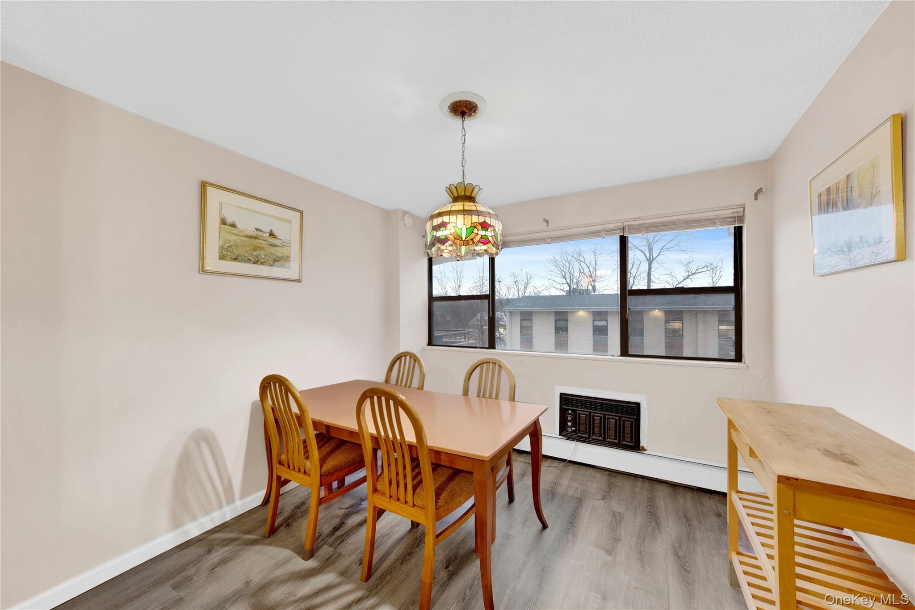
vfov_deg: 90.0
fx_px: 305
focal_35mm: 12
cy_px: 305
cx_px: 458
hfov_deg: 112.6
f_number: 8
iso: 100
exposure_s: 1/1.67
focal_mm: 8
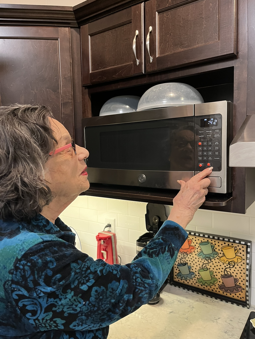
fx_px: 255
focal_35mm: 26
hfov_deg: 53.1
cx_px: 128
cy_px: 170
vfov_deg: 67.3
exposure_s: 1/60
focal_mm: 5.1
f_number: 1.6
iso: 500
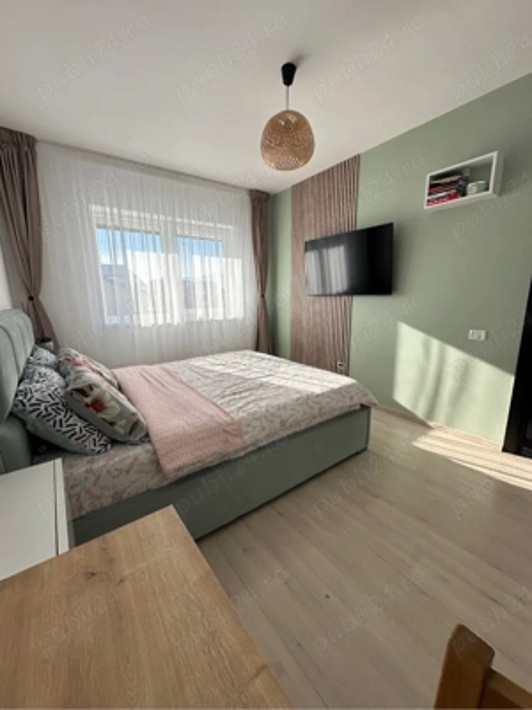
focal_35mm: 14
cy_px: 355
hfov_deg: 85.7
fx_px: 287
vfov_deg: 102.1
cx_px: 266
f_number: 2.2
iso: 40
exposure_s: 1/378
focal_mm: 2.22
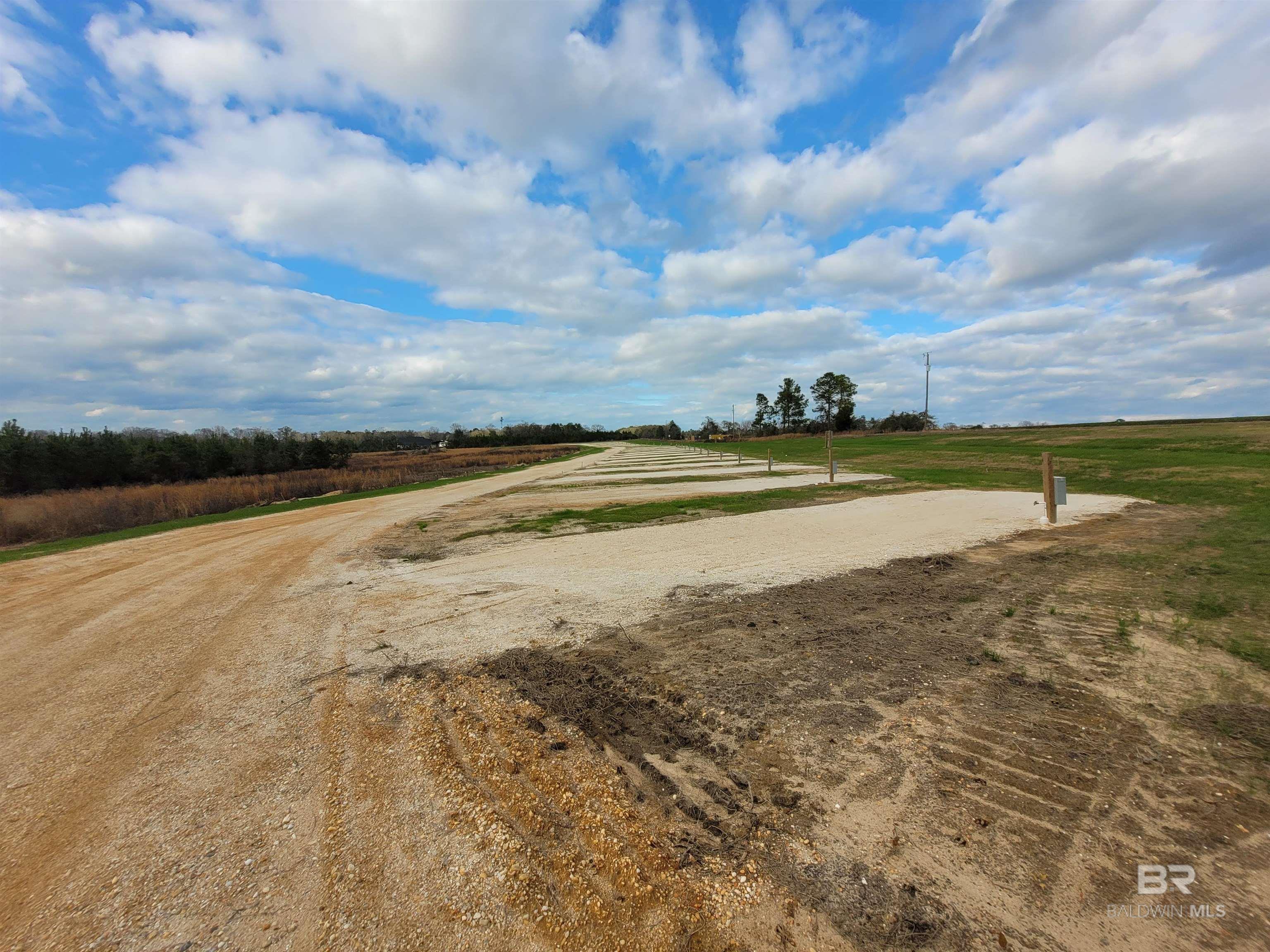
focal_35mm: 13
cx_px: 635
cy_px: 476
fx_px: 477
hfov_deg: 106.2
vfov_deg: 89.9
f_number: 2.2
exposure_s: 1/1318
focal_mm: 1.74
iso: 40
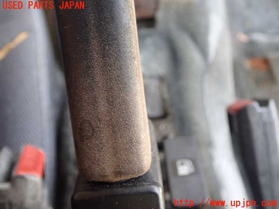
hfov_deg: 46.8
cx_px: 140
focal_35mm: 40
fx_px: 322
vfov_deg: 36.0
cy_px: 104
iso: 500
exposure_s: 1/40
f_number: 2.8
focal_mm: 7.34
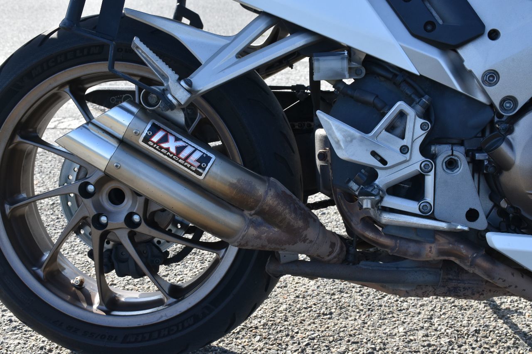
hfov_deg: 41.1
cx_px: 266
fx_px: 709
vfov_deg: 28.1
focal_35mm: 48
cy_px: 177
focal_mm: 32
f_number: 8
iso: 320
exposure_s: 1/250
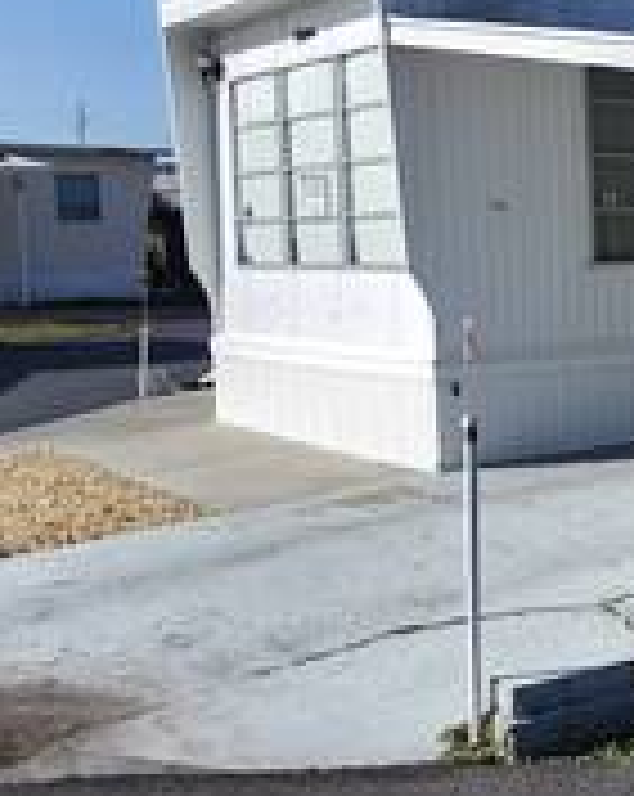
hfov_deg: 20.5
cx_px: 917
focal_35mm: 65
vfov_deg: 29.2
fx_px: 1529
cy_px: 360
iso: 25
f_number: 1.8
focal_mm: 5.54
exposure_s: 1/1672
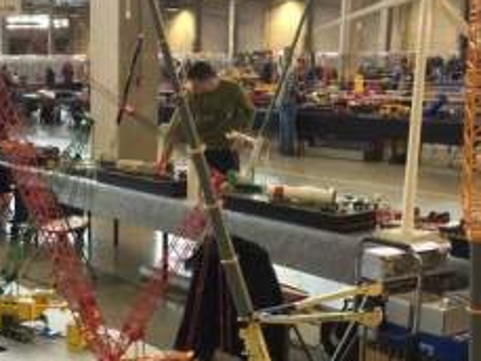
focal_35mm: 59
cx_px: 71
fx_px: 820
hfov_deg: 31.5
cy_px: 212
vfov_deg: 24.8
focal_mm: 4.12
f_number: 2.2
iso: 250
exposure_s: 1/30
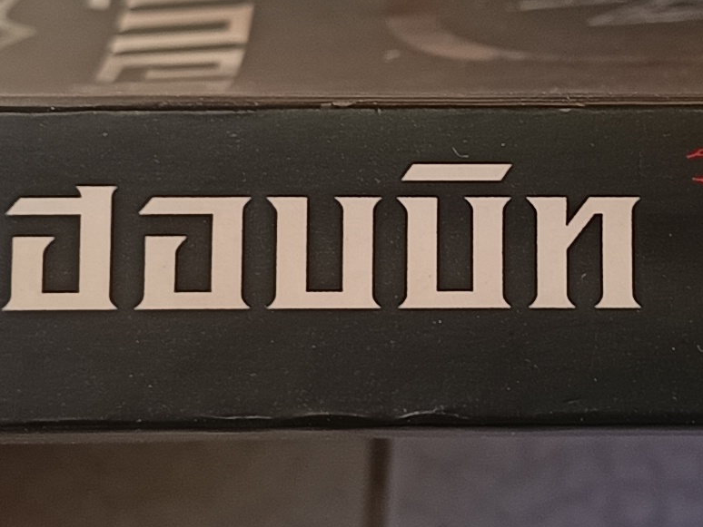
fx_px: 2519
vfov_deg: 11.9
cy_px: 32
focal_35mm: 124
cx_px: 509
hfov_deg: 15.8
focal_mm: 5.31
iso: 320
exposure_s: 1/50
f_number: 1.7
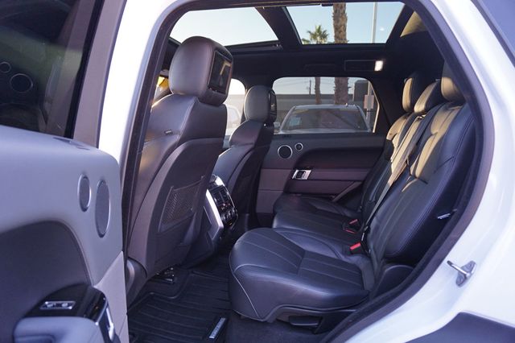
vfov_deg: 53.1
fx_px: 343
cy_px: 172
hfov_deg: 73.8
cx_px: 258
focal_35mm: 24
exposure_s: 1/60
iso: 400
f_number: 4
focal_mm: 16
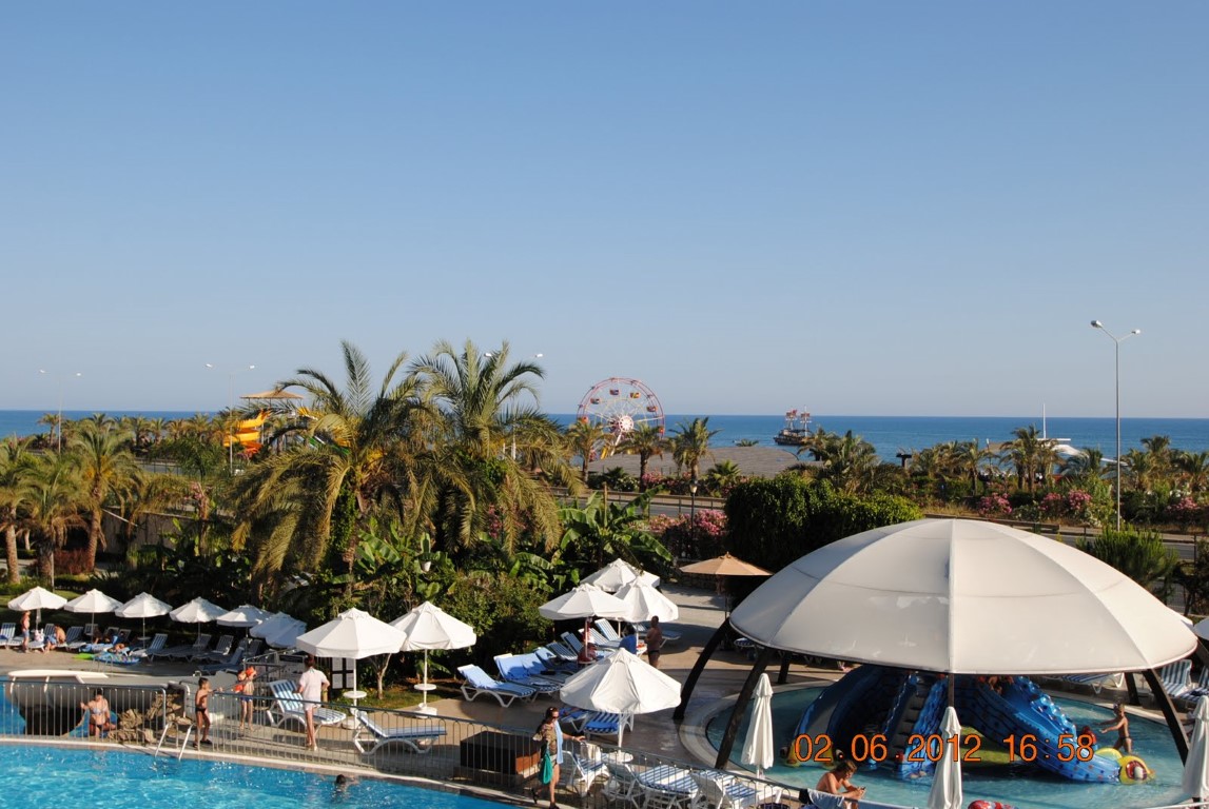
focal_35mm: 36
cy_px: 404
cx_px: 604
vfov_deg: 37.0
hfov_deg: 53.1
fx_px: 1211
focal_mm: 24
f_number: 8
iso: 100
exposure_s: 1/250
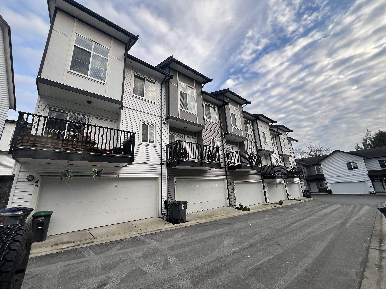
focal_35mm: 13
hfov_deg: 106.2
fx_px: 145
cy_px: 144
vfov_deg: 89.9
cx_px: 193
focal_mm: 1.57
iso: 32
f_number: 1.8
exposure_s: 1/197
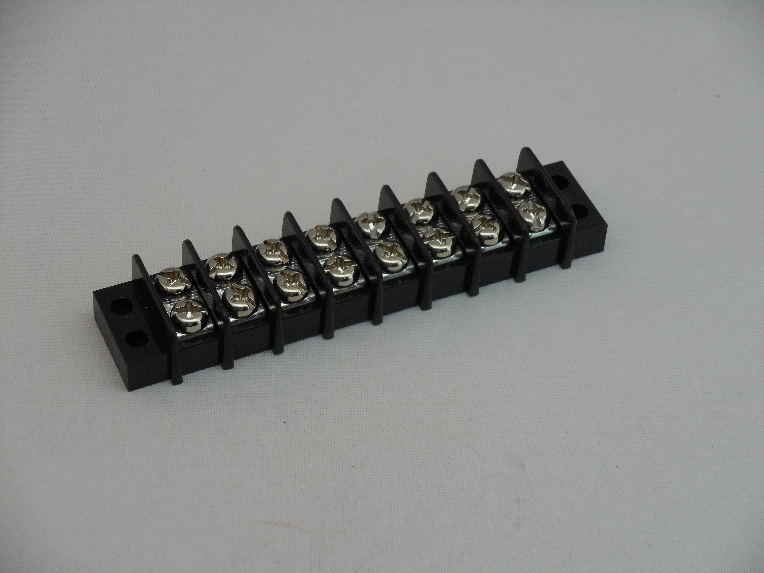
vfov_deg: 14.5
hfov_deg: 19.3
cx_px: 382
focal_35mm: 102
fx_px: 2251
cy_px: 286
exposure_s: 1/60
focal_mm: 18.2
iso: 125
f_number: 5.8
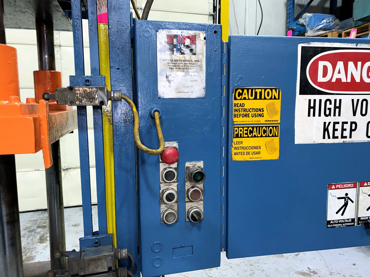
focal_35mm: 26
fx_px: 278
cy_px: 138
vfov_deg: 53.1
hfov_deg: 67.3
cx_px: 185
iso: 80
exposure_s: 1/15
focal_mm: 4.25
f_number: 1.8
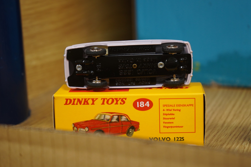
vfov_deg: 19.4
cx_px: 126
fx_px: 488
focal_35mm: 70
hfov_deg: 28.9
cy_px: 84
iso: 2500
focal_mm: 70
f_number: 5.6
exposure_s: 1/125
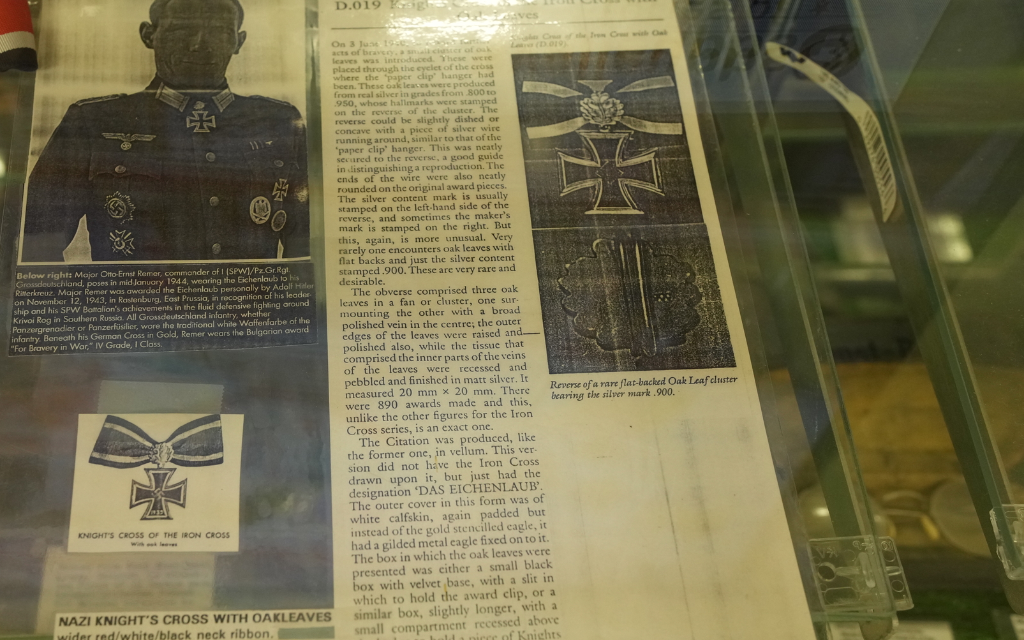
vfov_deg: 26.9
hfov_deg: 41.5
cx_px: 376
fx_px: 1340
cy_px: 333
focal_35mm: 48
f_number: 6.3
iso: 2500
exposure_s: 1/40
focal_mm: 35
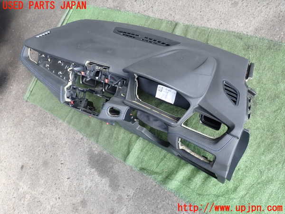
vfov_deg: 54.9
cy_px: 107
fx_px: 206
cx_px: 142
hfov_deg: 69.4
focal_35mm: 25
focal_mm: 4.5
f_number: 2.8
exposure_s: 1/125
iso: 100
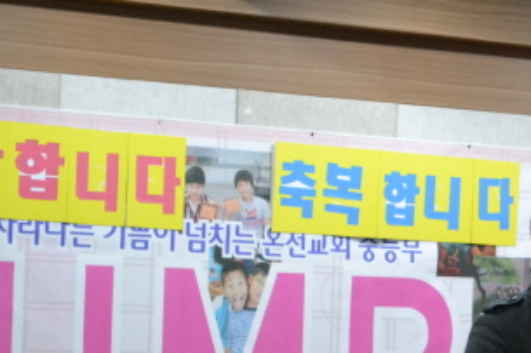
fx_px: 2788
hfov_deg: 10.8
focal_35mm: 189
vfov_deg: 7.2
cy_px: 296
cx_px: 562
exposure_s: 1/80
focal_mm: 55
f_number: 5.6
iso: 3200
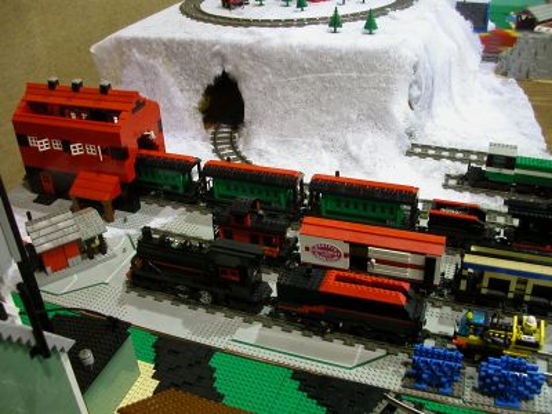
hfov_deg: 50.1
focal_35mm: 37
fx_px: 590
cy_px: 207
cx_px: 276
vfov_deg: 38.7
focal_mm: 5.6
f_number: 2.7
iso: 100
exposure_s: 1/12.2
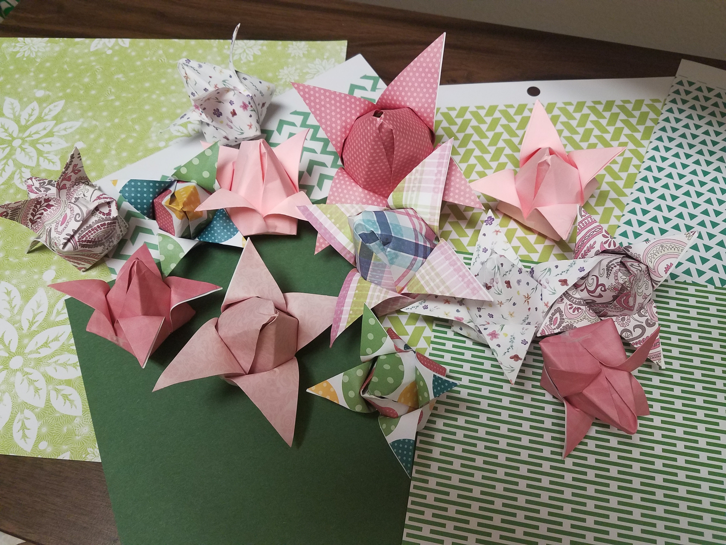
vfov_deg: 53.1
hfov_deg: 67.3
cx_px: 363
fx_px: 545
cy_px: 272
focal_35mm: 26
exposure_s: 1/60
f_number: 1.7
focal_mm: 4.2
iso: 100
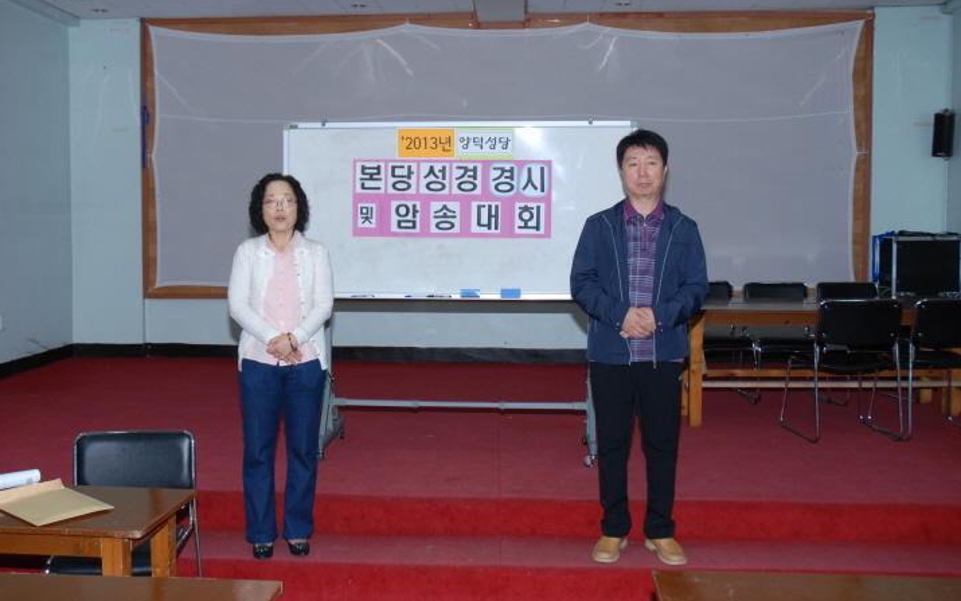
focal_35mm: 39
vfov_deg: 33.2
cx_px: 480
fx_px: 1009
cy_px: 287
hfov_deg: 50.9
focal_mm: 25
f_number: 5.6
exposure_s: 1/60
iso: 200
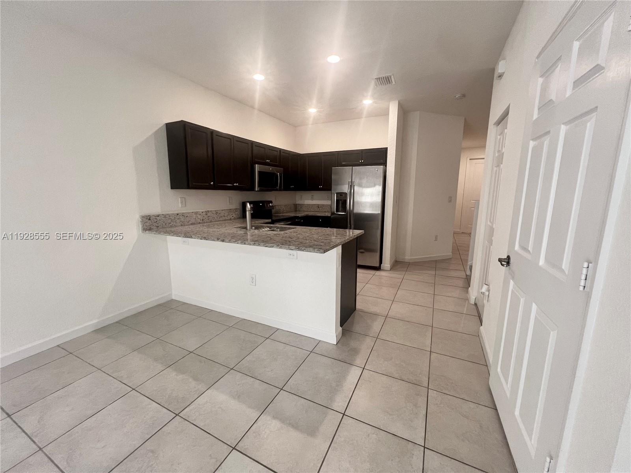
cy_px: 236
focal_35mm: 13
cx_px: 316
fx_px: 237
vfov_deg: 89.9
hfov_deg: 106.2
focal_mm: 1.57
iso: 160
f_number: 1.8
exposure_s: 1/60
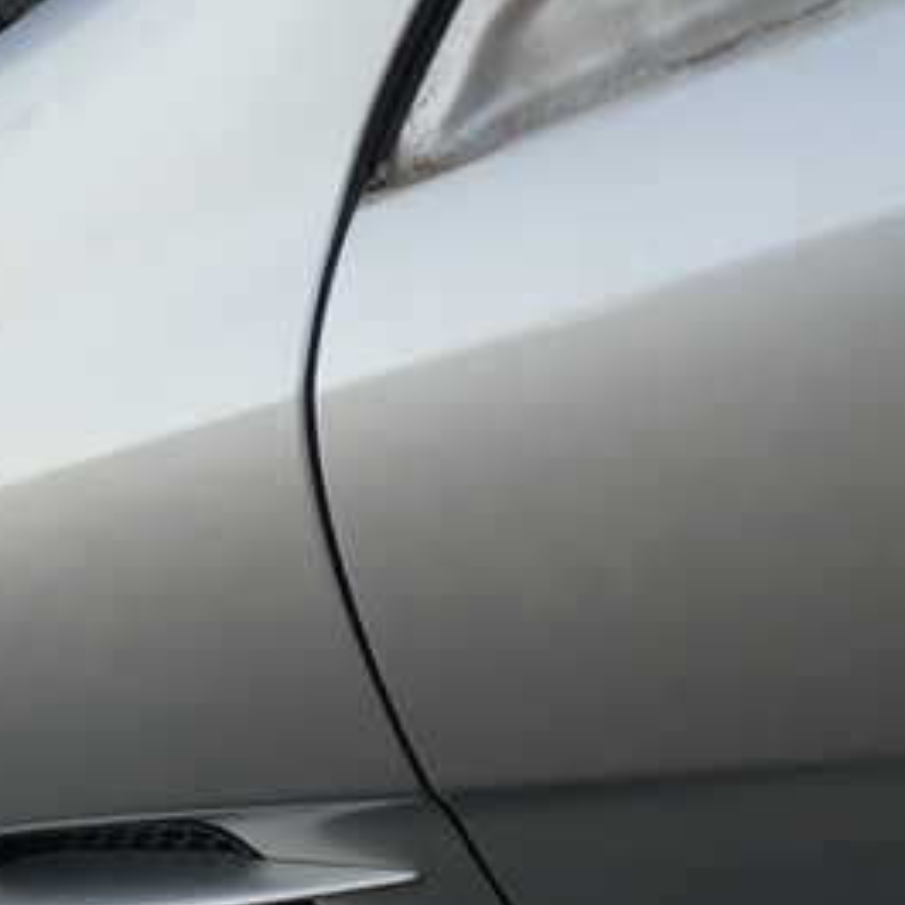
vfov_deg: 28.6
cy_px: 516
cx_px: -38
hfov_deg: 26.8
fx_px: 1775
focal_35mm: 60
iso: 100
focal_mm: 5.4
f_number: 3.2
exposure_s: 1/250
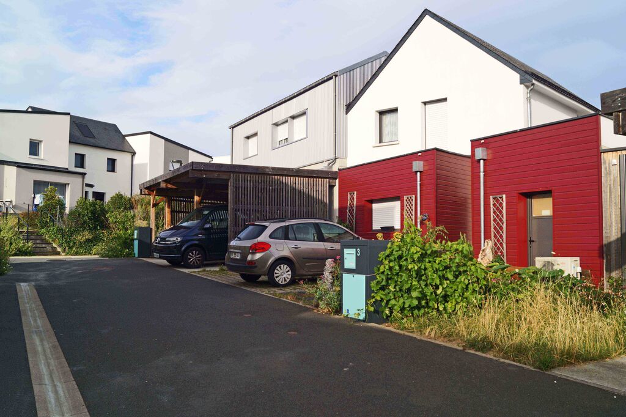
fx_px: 574
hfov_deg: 57.2
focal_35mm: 33
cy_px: 208
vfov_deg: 39.9
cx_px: 313
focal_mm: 22
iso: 100
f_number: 9
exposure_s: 1/125
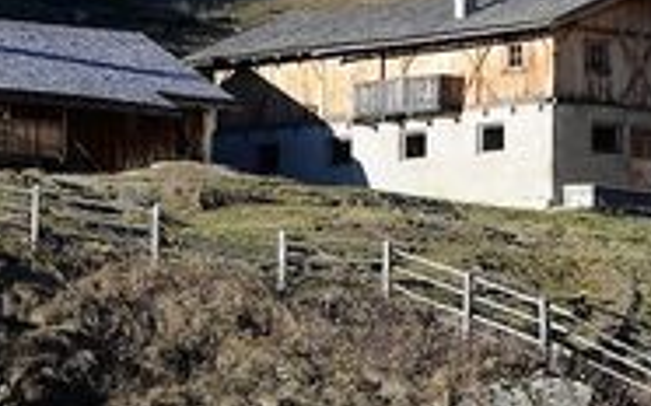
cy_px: 84
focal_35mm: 263
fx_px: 4663
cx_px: 654
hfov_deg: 7.9
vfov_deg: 5.0
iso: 100
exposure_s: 1/400
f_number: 4.5
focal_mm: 80
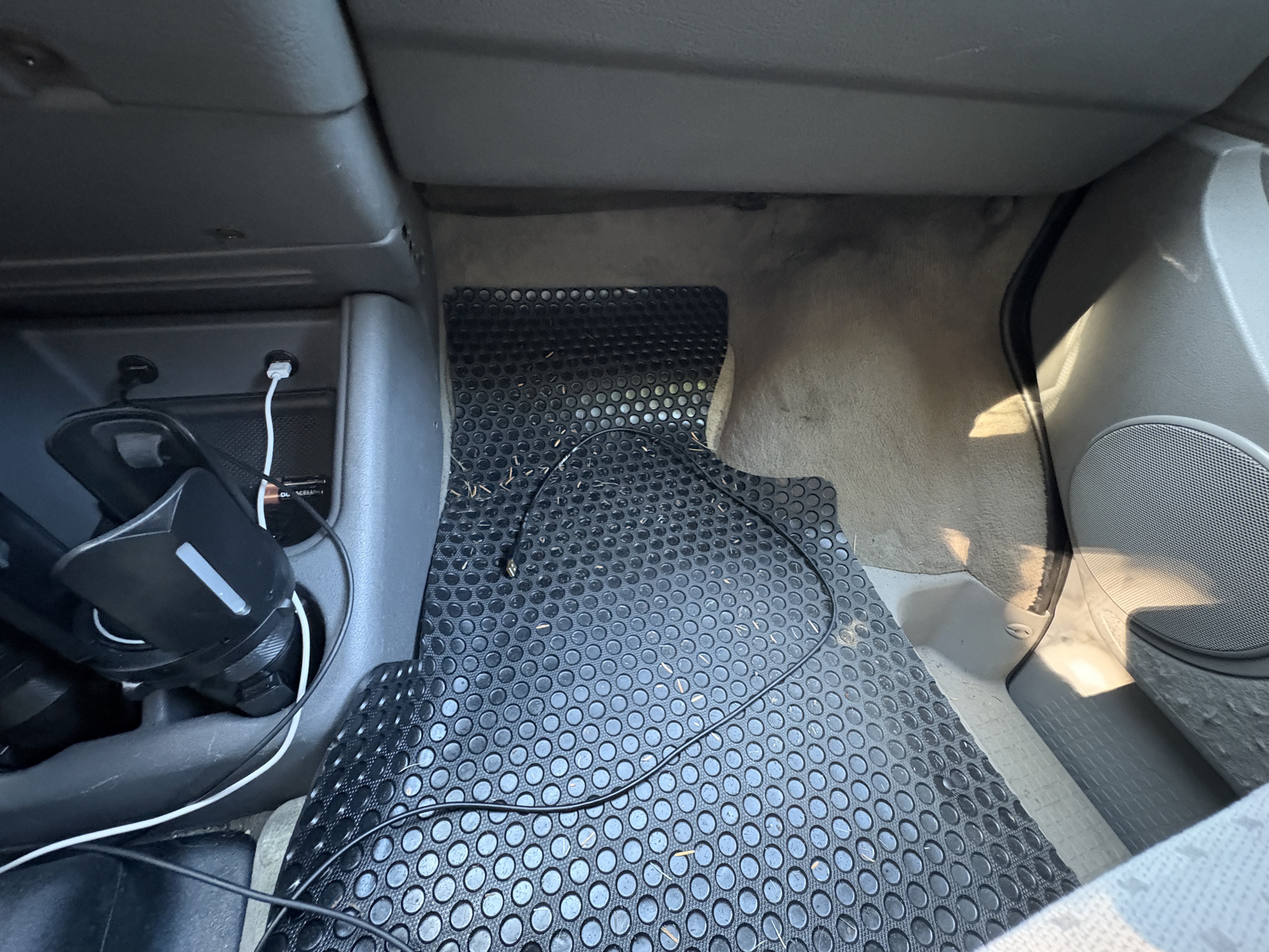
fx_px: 513
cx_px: 634
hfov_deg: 102.1
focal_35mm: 14
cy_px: 476
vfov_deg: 85.7
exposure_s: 1/33
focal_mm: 2.22
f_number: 2.2
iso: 1000
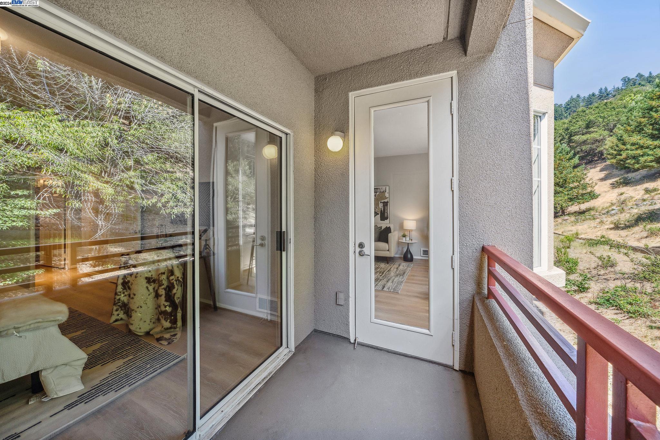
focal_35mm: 12
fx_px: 220
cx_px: 330
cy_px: 220
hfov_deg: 112.6
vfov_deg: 90.0
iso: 160
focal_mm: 12
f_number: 9
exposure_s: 1/15
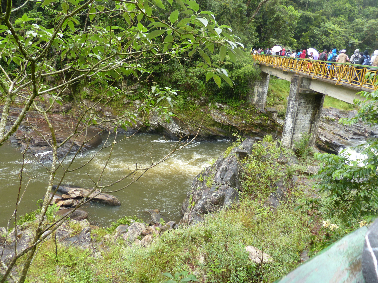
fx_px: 273
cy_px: 142
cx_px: 189
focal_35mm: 25
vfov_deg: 54.9
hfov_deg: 69.4
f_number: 3.2
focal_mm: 4.5
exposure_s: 1/125
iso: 100
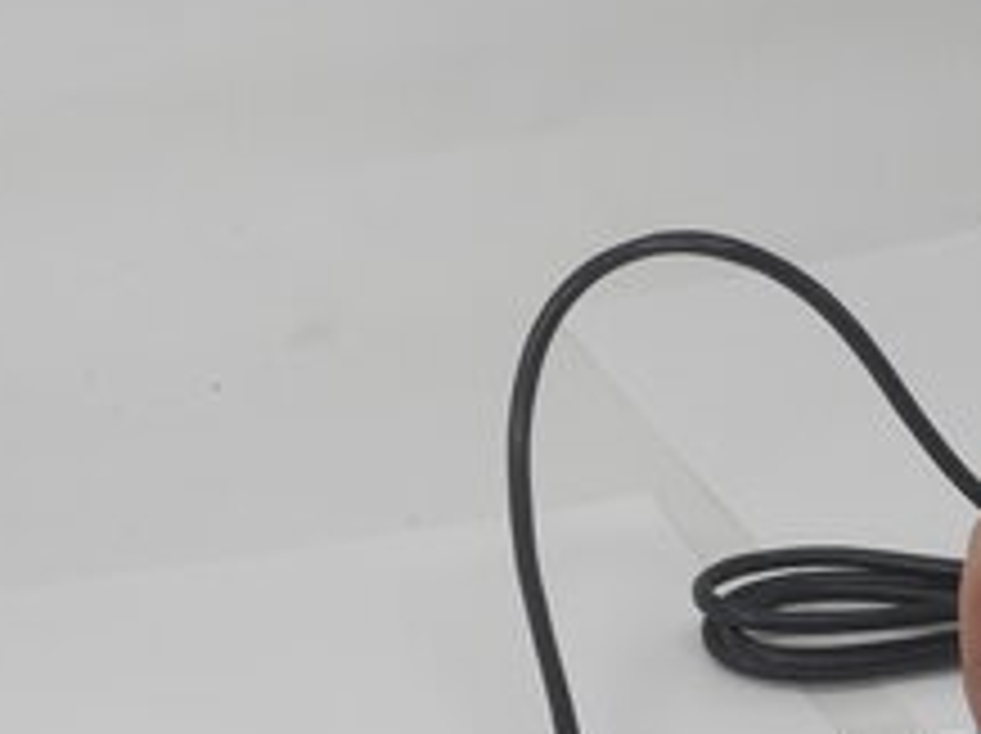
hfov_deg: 10.9
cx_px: 652
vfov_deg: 8.1
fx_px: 5152
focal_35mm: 182
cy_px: 865
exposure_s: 1/40
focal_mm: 12
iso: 80
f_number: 5.3
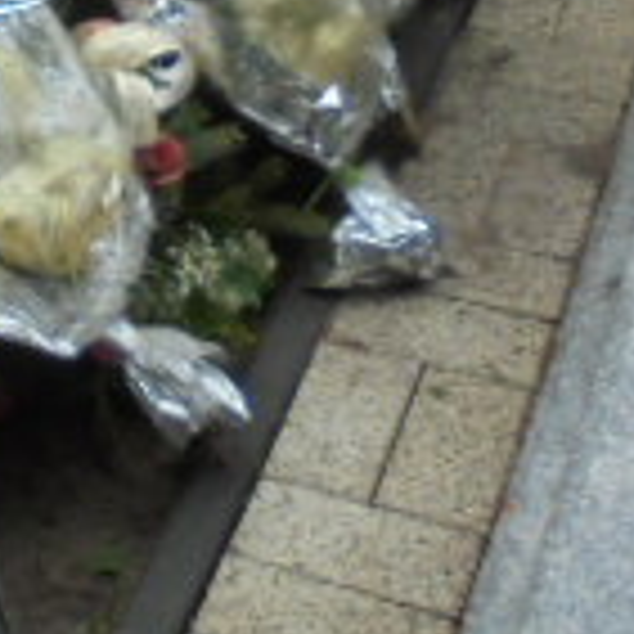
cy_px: -108
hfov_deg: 15.3
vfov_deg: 16.1
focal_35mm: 104
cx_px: -355
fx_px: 2155
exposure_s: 1/200
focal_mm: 4.6
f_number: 3.5
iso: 100
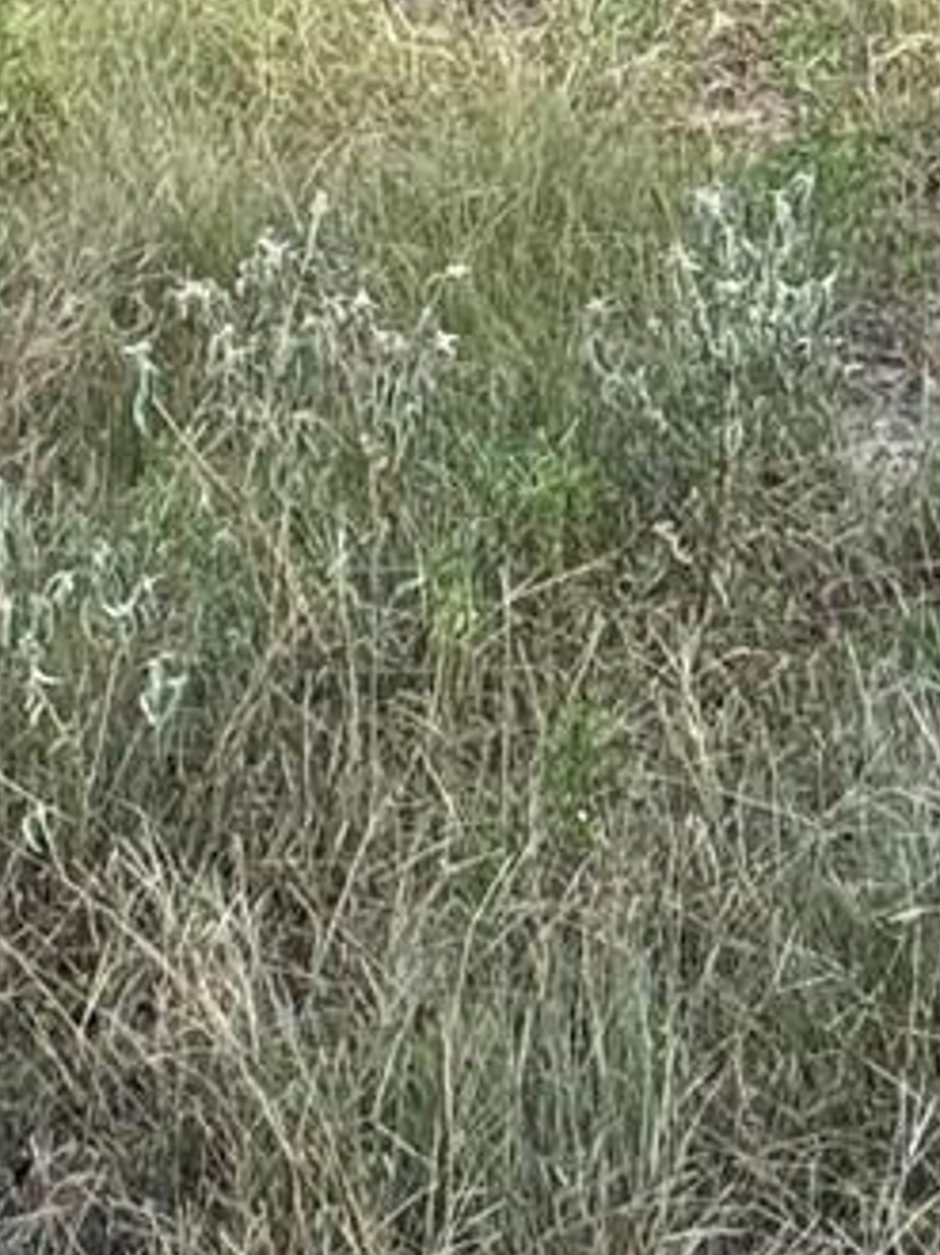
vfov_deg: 17.7
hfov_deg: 16.5
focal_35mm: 87
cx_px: 1024
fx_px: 3154
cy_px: -1065
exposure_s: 1/505
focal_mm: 2.22
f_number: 2.2
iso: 40
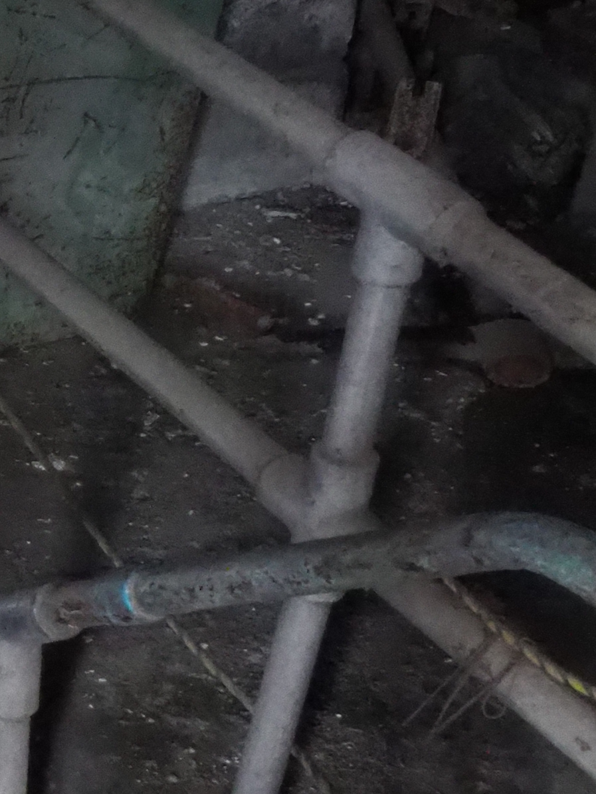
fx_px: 2387
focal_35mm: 104
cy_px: 584
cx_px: -648
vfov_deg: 18.8
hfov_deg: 12.3
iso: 6400
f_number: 5.6
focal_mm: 12
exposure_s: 1/10
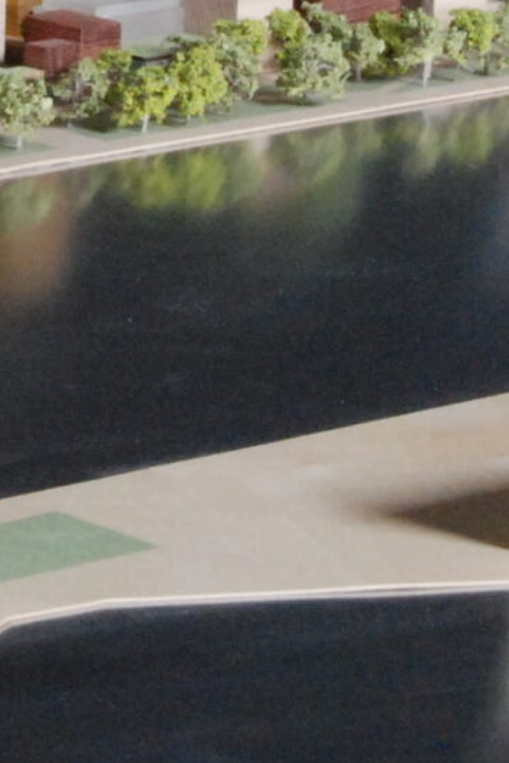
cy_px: 60
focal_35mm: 275
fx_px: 5832
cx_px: -164
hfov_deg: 5.0
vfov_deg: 7.5
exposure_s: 1/200
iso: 1600
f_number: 16
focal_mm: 38
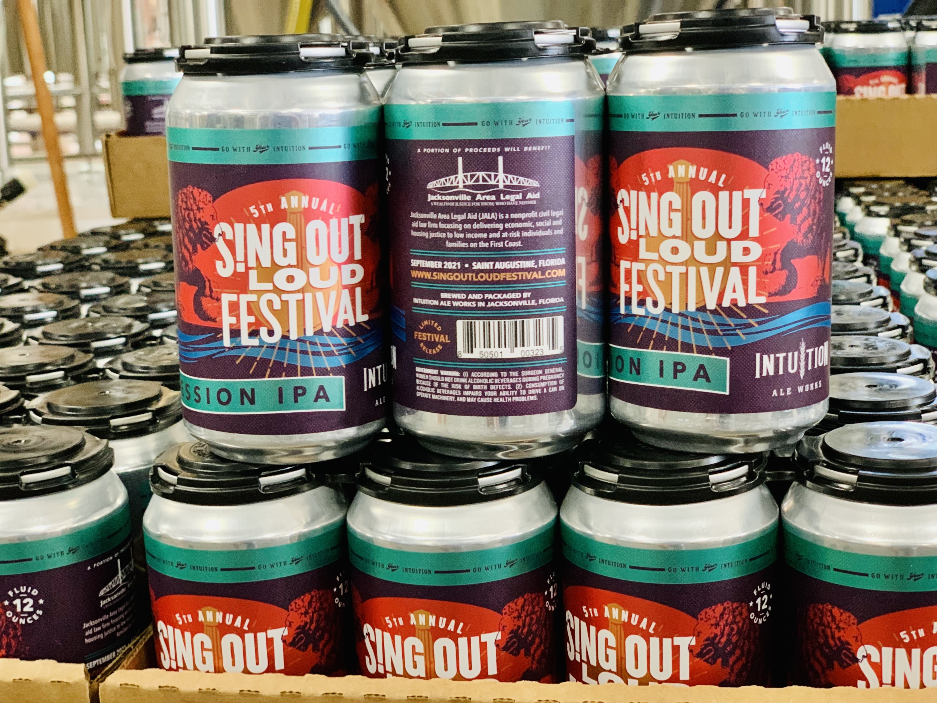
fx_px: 1408
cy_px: 352
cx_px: 468
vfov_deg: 28.0
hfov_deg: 36.8
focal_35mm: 52
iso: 400
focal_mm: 6
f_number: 2.4
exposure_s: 1/60
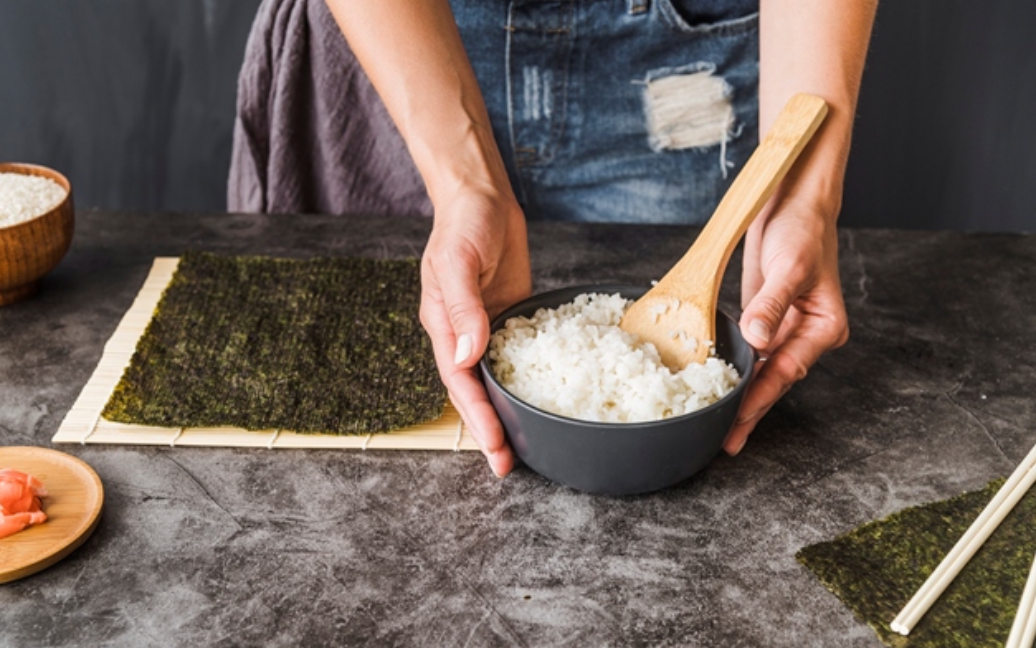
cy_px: 326
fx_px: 1468
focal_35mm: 52
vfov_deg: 24.9
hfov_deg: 38.9
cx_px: 517
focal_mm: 50
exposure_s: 1/50
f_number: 5.6
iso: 320
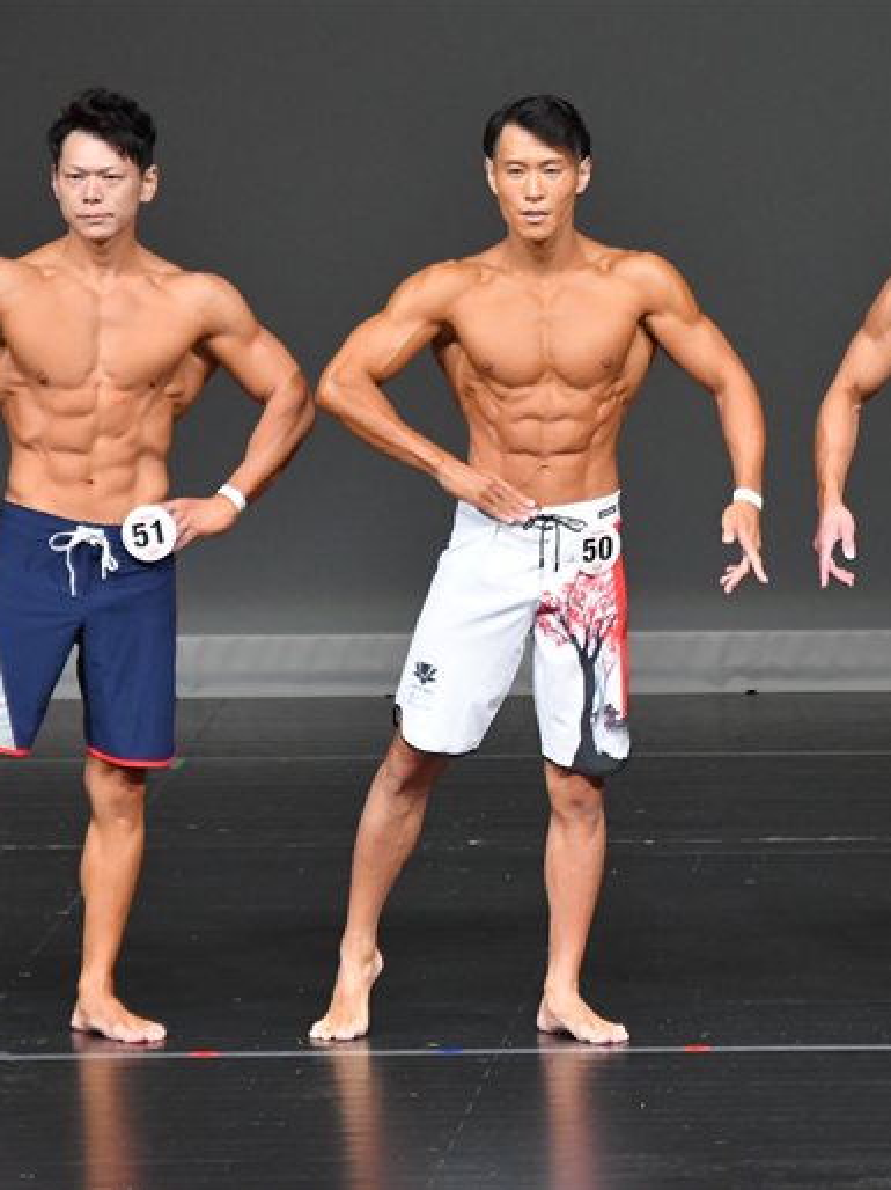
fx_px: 14941
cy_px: 595
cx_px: 841
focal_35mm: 435
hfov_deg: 3.4
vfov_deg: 4.6
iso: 4000
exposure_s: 1/400
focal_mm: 200
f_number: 5.6
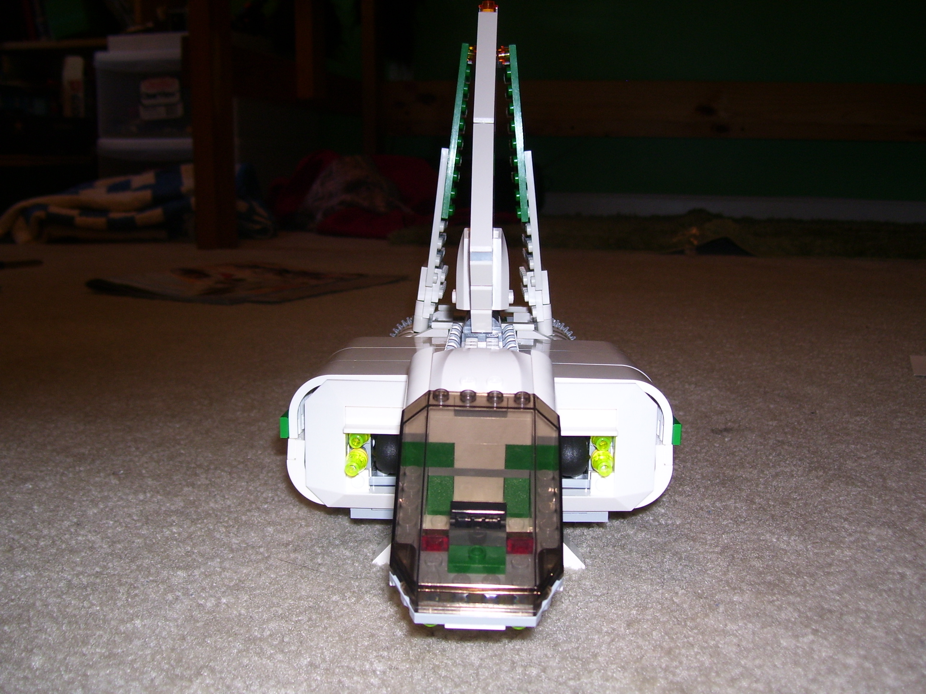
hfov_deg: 50.1
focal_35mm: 37
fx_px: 990
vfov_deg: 38.7
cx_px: 463
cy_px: 347
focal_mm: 6
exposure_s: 1/60
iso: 80
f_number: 2.7
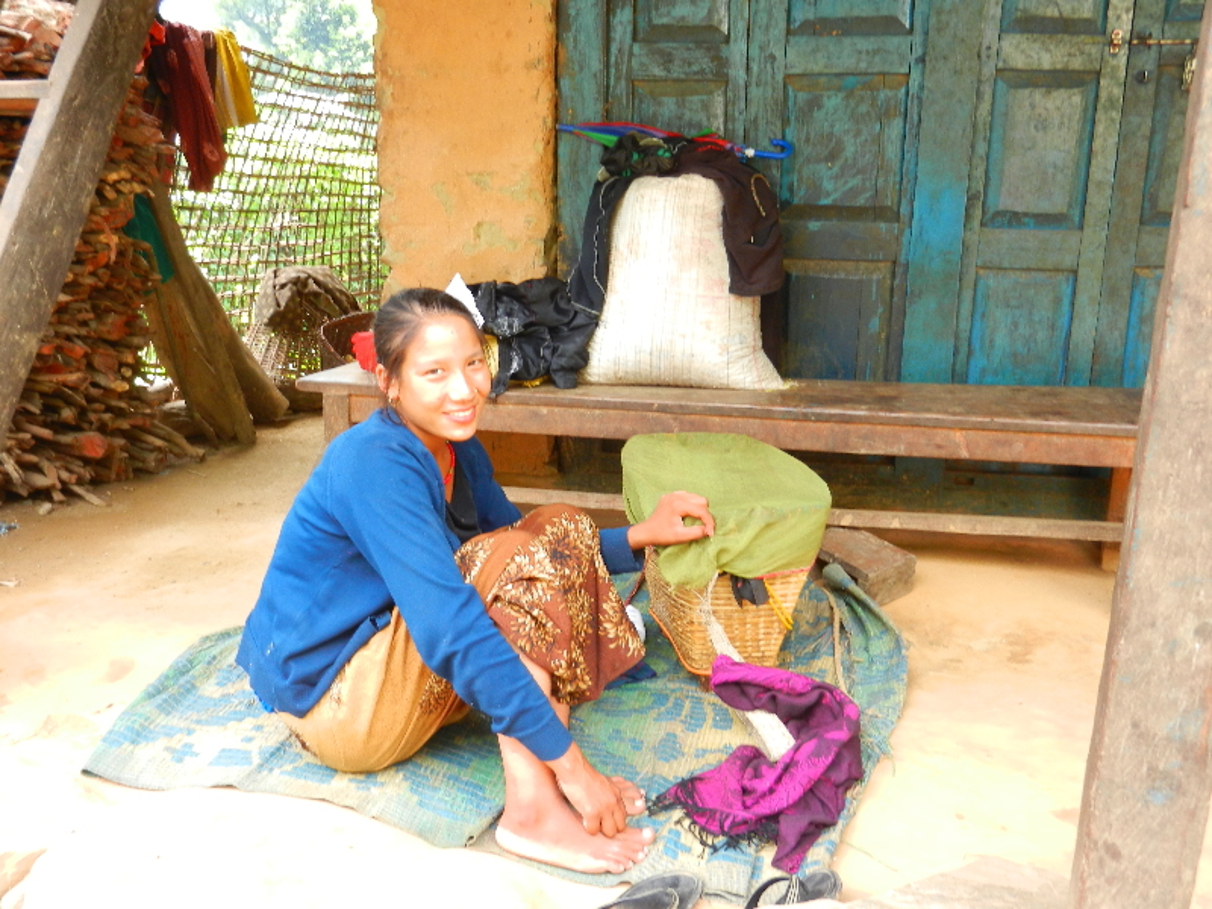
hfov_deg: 55.4
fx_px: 1155
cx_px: 606
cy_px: 454
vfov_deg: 42.9
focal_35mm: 33
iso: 160
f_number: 3.8
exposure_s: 1/50
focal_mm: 5.9
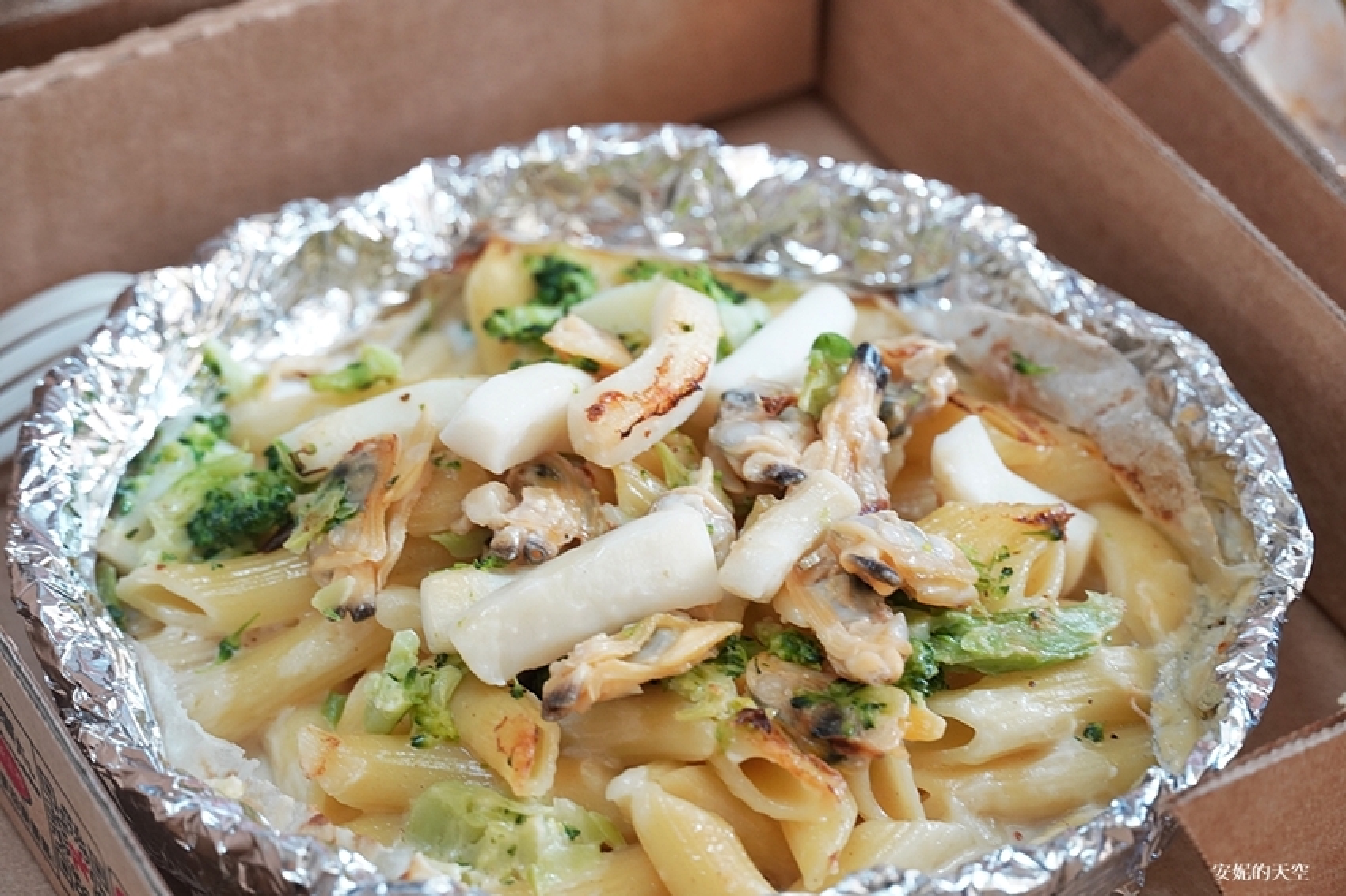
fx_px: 3980
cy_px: 448
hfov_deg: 19.2
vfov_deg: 12.8
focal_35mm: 106
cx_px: 673
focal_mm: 71
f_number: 5.6
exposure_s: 1/25
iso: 1000
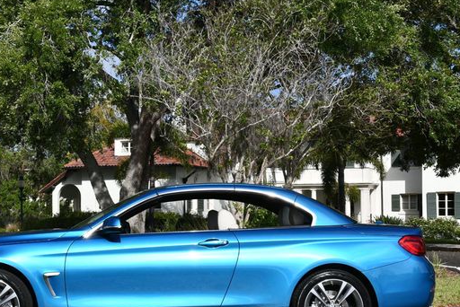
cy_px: 186
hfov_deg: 30.8
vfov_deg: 20.9
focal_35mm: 65
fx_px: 831
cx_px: 174
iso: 100
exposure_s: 1/320
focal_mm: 26
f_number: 9
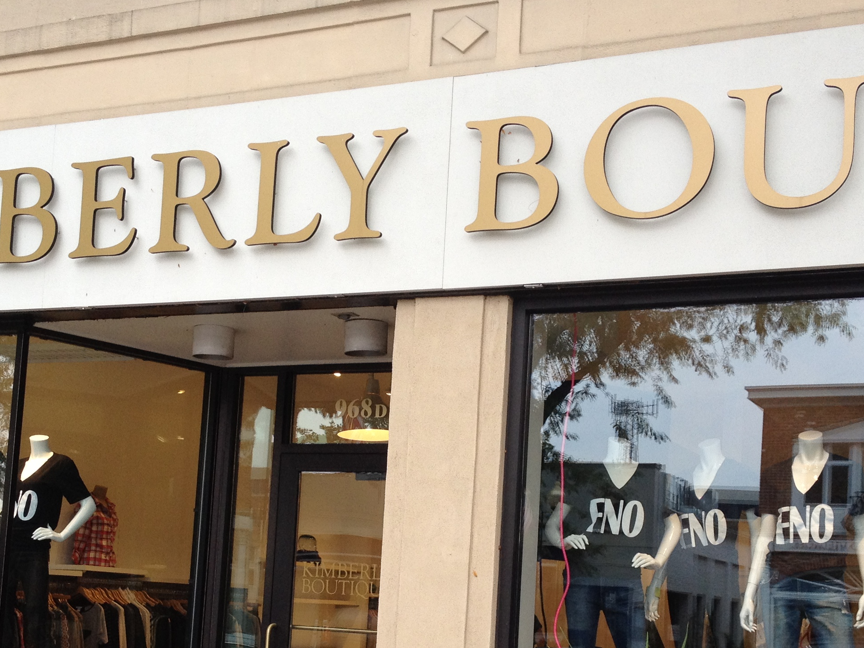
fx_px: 1473
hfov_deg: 32.7
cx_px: 413
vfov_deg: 24.6
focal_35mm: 59
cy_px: 470
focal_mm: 4.28
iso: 80
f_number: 2.4
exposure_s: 1/120
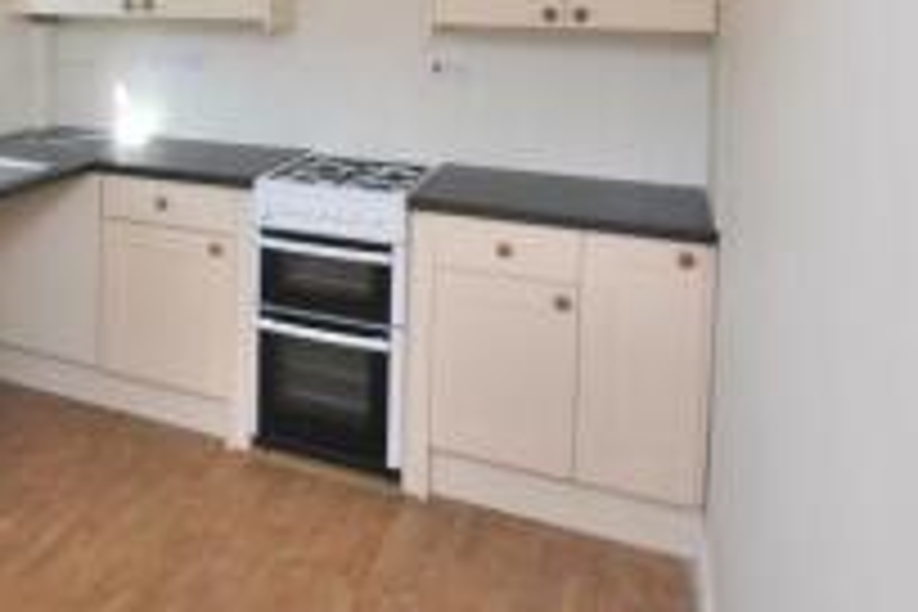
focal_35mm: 35
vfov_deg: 35.0
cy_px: 29
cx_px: 122
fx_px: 892
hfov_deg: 49.5
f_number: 13
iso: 800
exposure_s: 1/80
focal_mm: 10
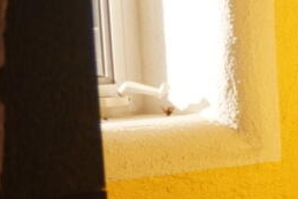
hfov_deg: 8.7
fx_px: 1706
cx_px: 807
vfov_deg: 6.6
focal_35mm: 206
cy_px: 271
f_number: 4
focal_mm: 22
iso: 250
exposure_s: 1/200
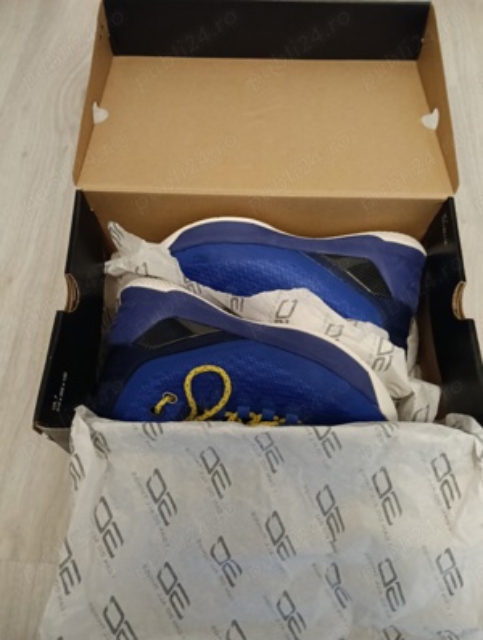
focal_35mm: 27
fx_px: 501
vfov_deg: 65.2
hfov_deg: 51.5
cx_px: 242
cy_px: 320
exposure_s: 1/14.3
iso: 1250
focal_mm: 3.98
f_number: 1.8
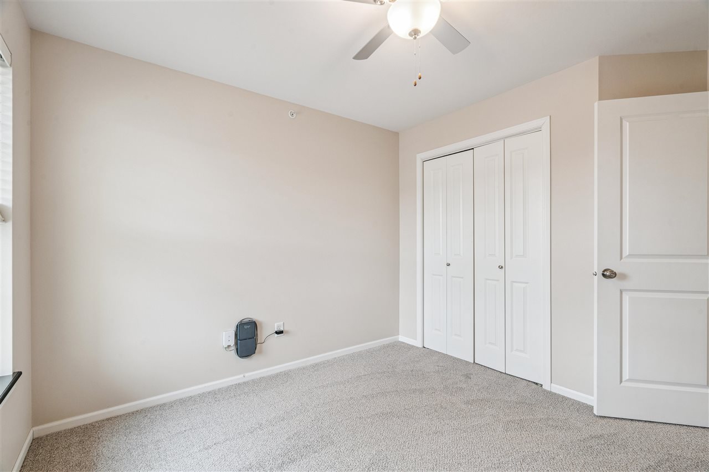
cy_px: 236
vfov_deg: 73.7
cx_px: 354
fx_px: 315
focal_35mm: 16
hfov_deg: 96.7
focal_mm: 16
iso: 400
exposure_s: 1/6
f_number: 10
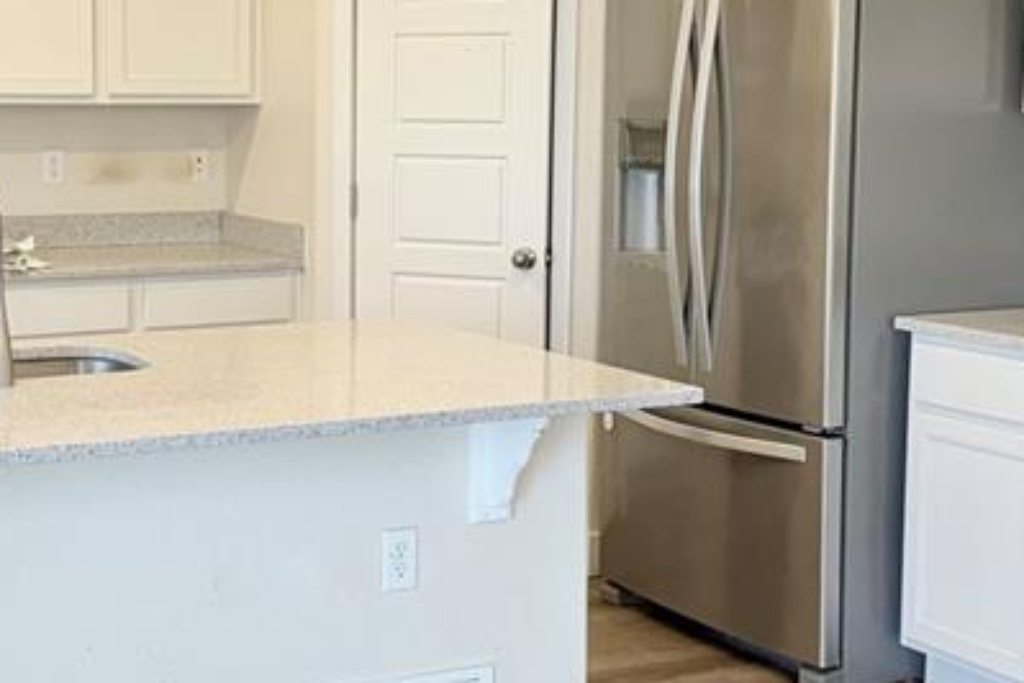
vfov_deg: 21.2
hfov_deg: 31.0
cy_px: 276
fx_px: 1820
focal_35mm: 64
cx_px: 300
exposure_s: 1/120
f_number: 1.78
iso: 125
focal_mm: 6.76
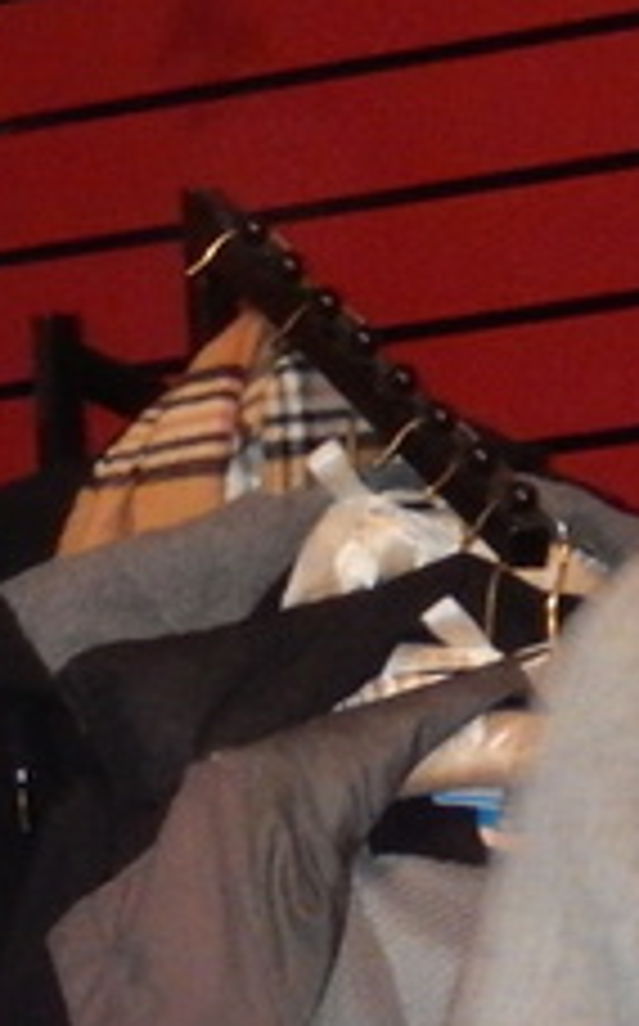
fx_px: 12040
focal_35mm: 431
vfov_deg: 4.9
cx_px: 207
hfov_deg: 3.0
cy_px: 792
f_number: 5.5
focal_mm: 21
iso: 1600
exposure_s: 1/30
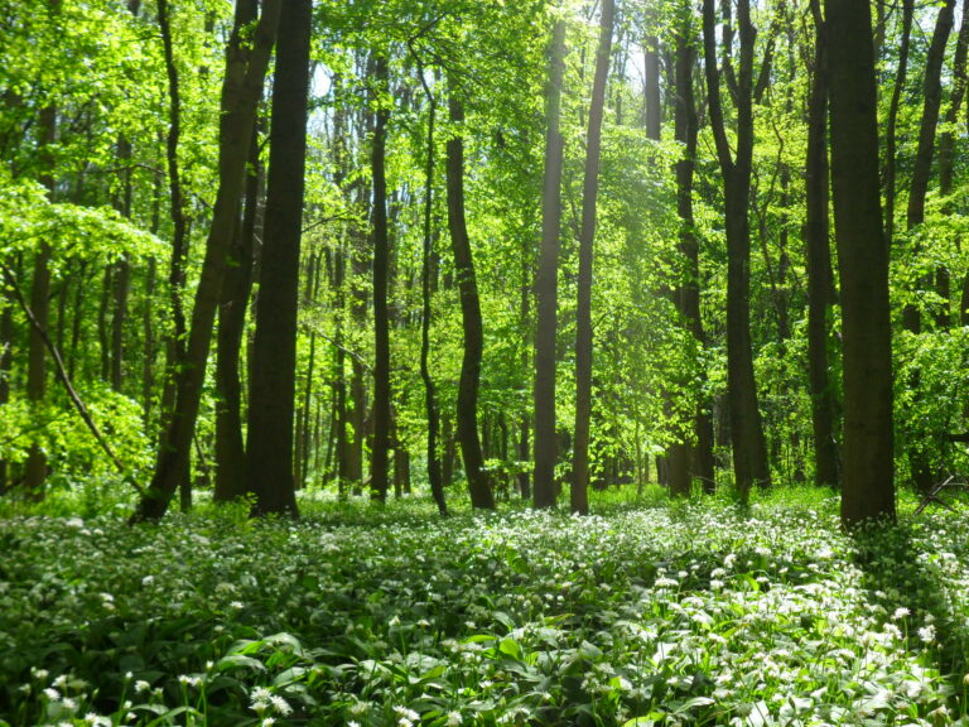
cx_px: 484
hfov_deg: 36.8
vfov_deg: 28.0
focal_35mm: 52
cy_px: 364
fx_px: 1456
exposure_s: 1/125
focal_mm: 9.3
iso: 100
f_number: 5
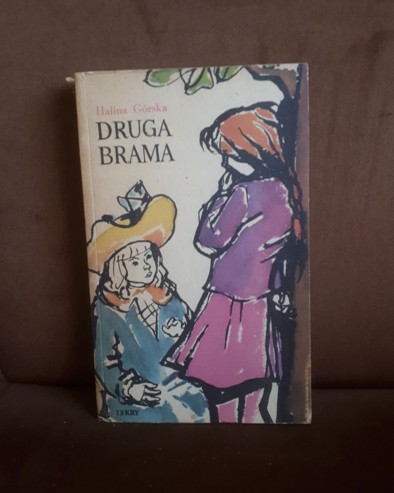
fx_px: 423
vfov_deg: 60.4
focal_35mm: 29
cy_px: 236
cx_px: 194
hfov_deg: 49.9
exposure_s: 1/24
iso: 200
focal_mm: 3.6
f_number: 1.9
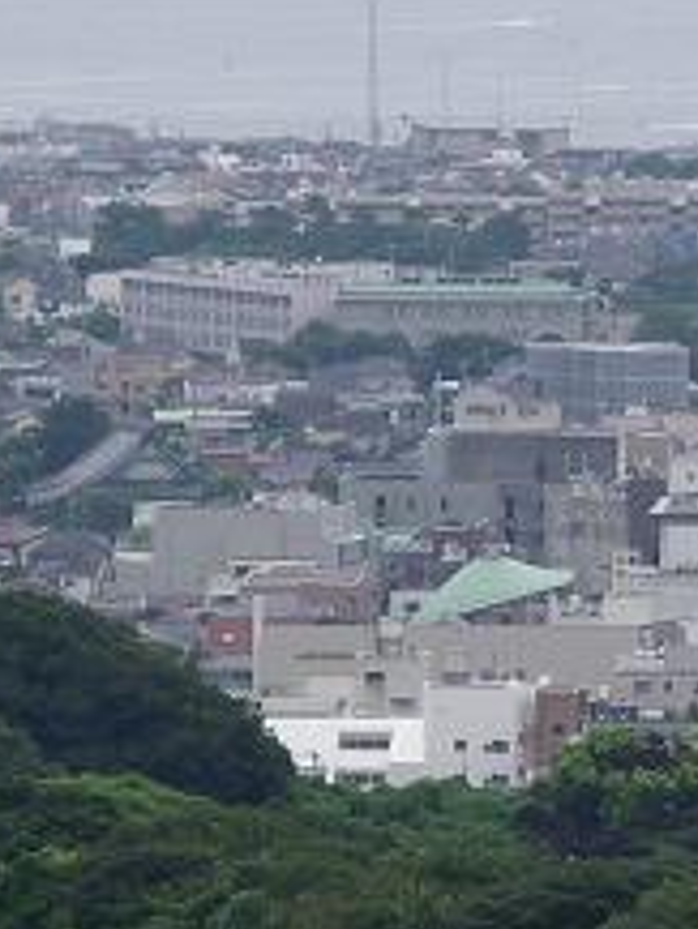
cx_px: 963
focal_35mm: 658
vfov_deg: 3.0
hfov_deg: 2.3
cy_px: 342
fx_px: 17673
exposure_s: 1/125
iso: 80
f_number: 5.6
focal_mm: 39
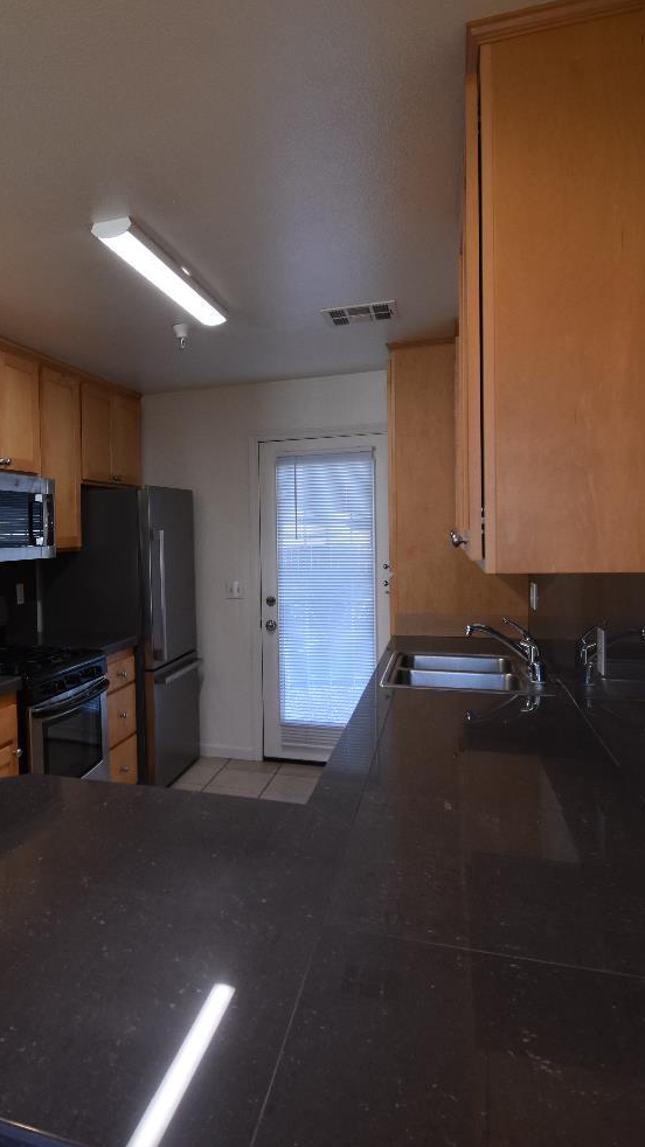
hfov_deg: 45.1
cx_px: 124
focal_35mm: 24
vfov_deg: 76.3
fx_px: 730
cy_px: 564
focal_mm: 10
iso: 800
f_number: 5.6
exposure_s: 1/125
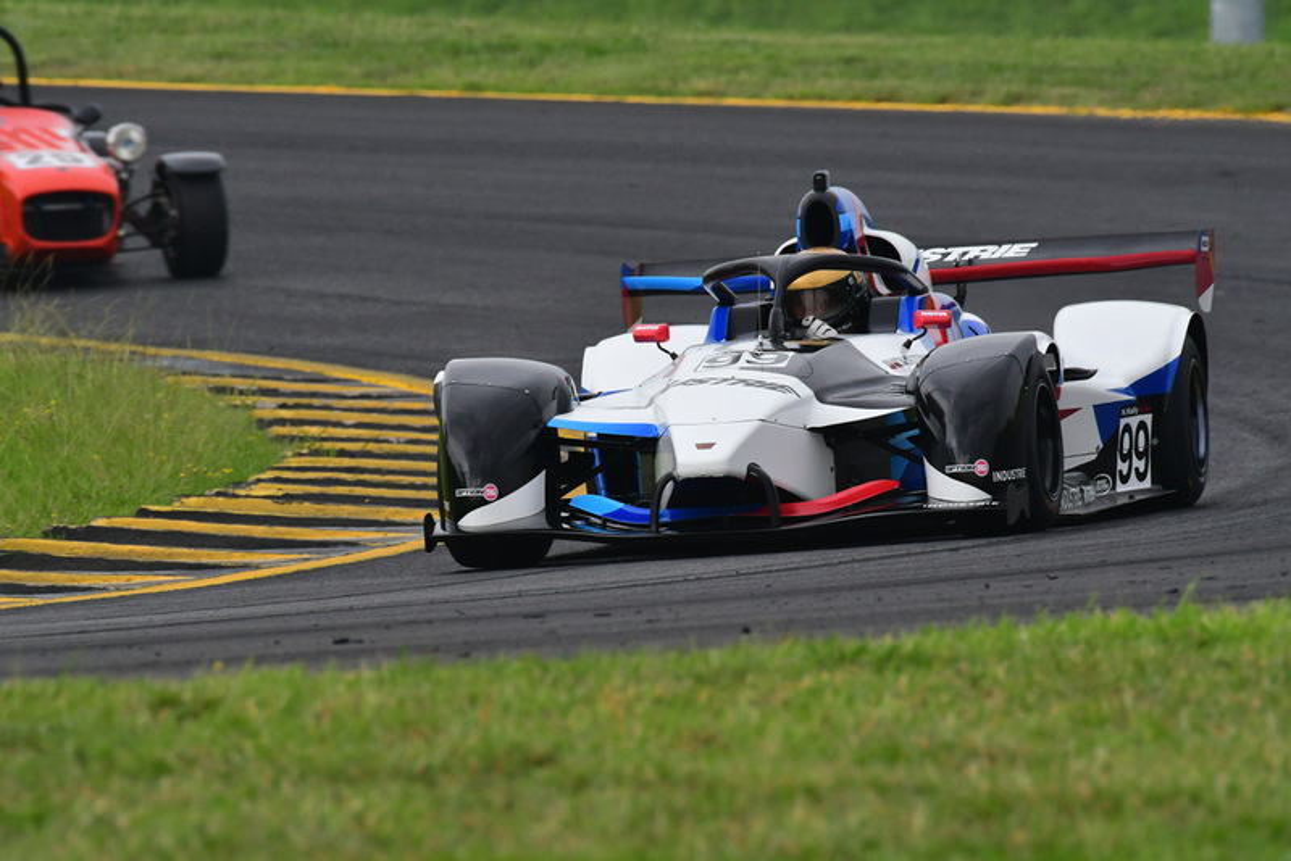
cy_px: 430
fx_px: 26904
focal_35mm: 750
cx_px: 646
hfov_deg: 2.7
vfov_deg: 1.8
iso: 1250
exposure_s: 1/640
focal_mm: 500
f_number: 11
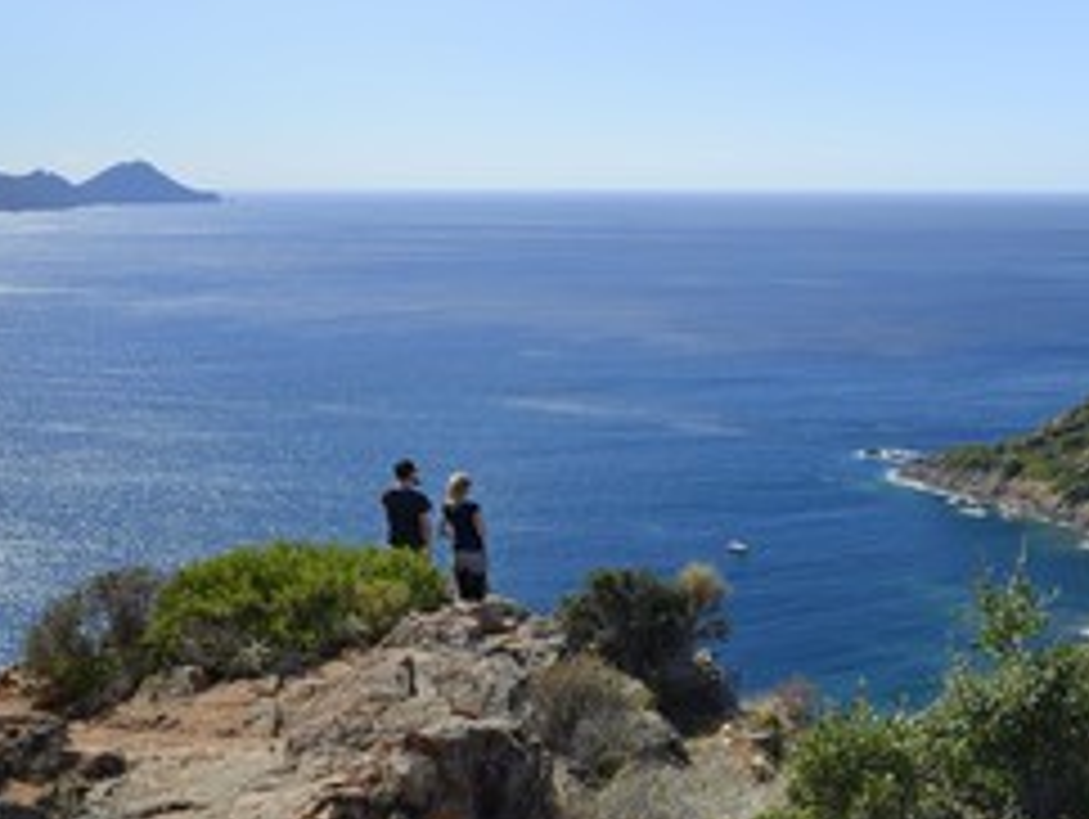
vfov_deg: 36.0
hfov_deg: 43.7
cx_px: 922
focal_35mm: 40
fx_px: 1260
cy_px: 432
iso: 200
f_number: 11
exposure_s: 1/250
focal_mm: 24
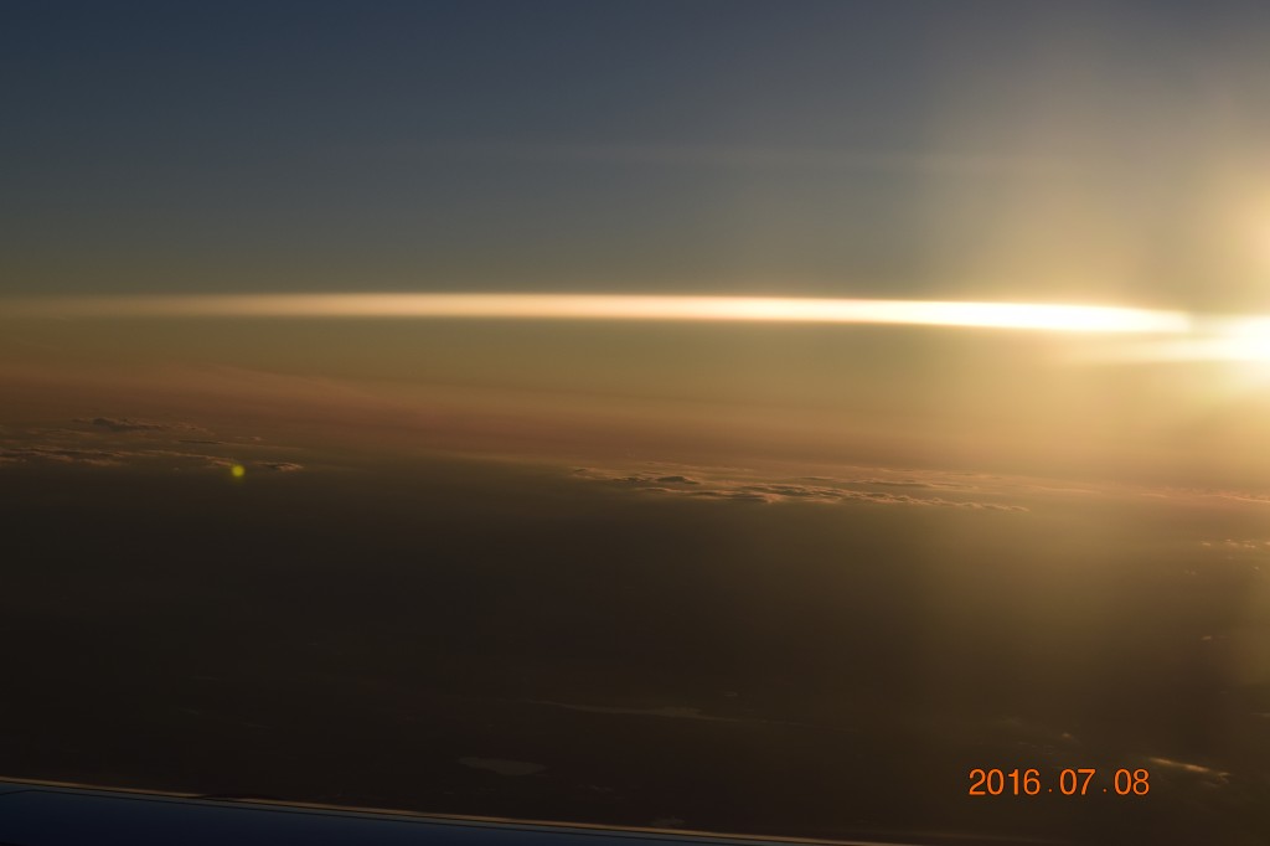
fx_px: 2539
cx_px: 635
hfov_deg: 28.1
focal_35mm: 72
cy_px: 423
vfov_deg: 18.9
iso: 200
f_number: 11
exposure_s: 1/500
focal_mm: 48
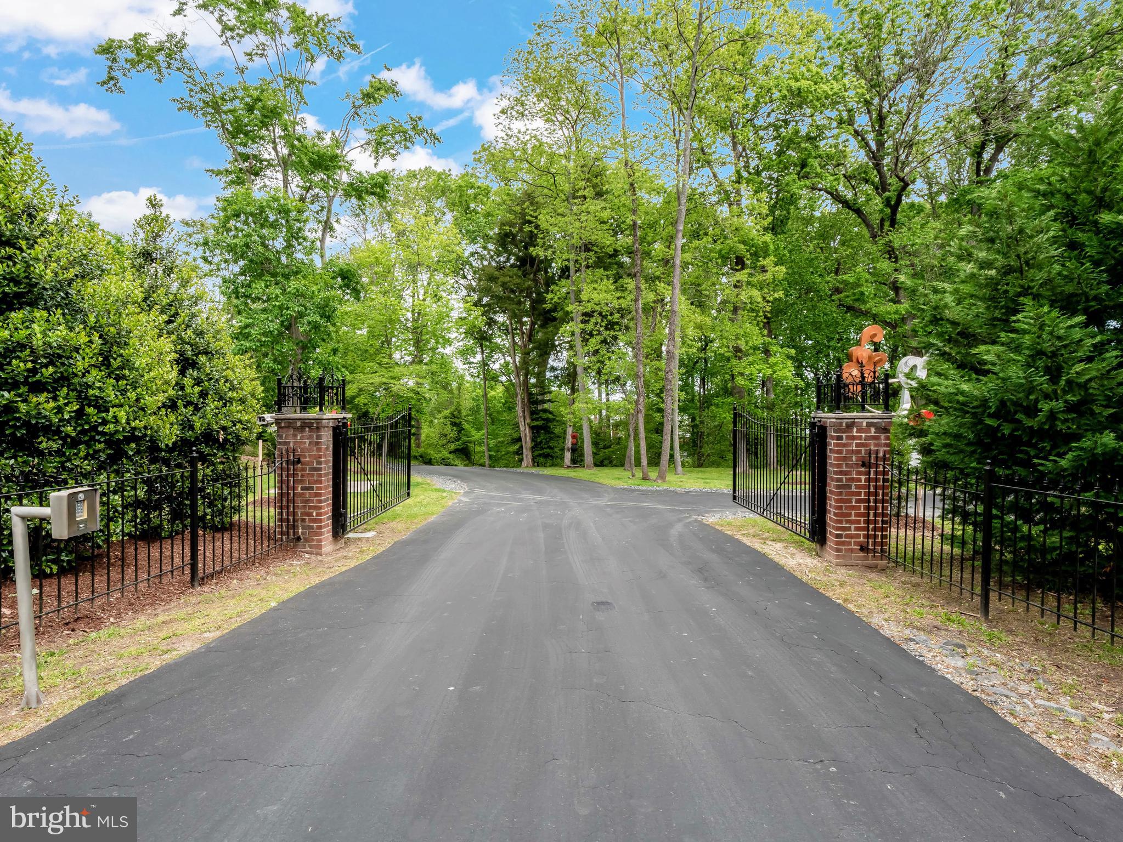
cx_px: 562
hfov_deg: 94.5
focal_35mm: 16
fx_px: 519
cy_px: 421
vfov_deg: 78.1
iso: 200
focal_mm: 8
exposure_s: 1/640
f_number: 7.1
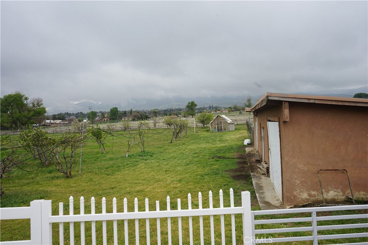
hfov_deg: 65.5
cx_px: 184
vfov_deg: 46.4
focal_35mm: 28
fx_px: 286
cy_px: 122
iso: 100
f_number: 10
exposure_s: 1/100
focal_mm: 28
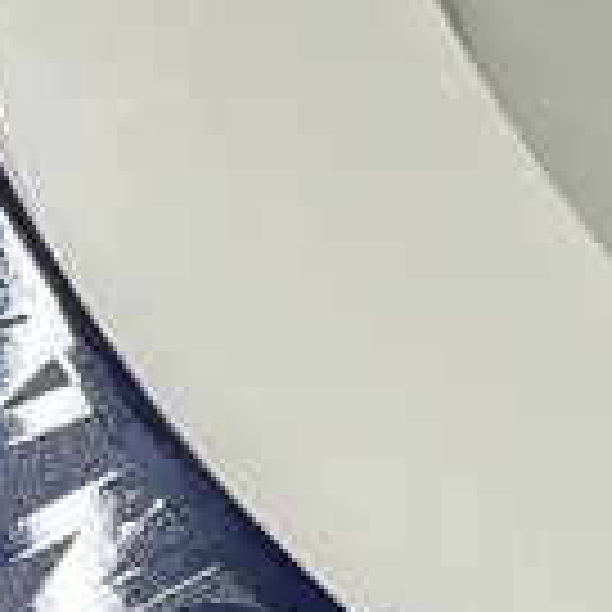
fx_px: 2160
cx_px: 801
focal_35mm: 108
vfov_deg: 16.0
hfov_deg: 15.3
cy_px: 99
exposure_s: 1/50
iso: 125
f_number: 1.5
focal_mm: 5.7
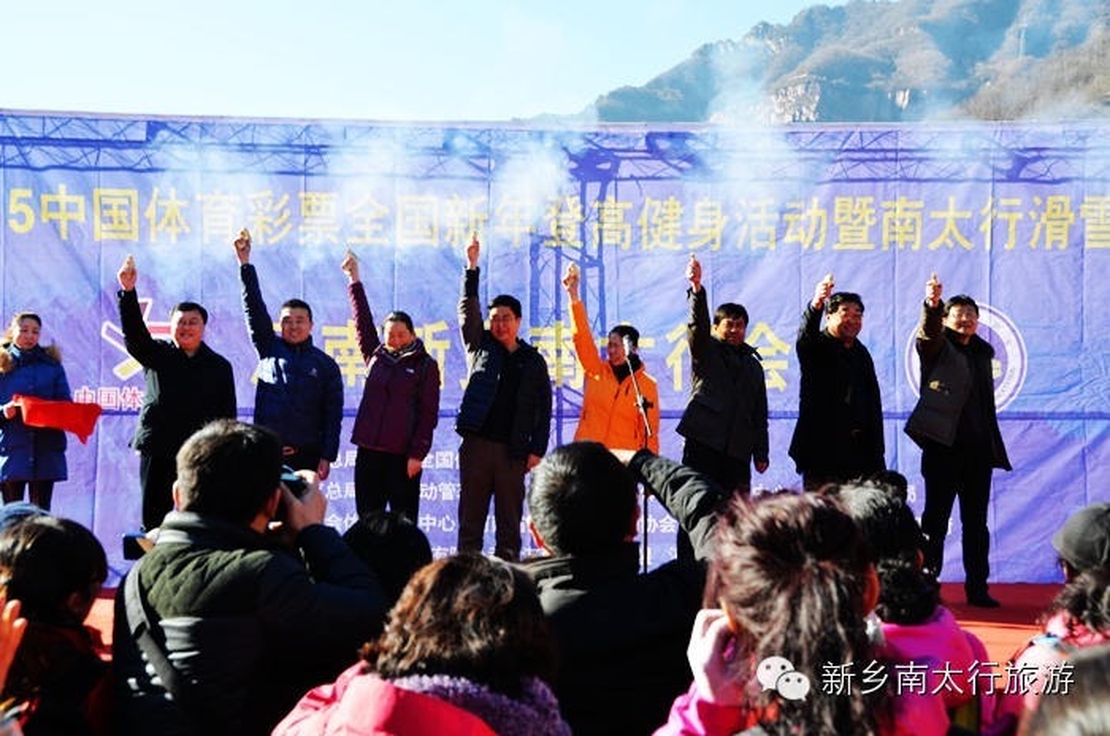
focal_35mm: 48
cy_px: 368
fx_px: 1477
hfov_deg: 41.2
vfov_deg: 28.0
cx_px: 555
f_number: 8
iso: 200
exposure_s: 1/250
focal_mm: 32
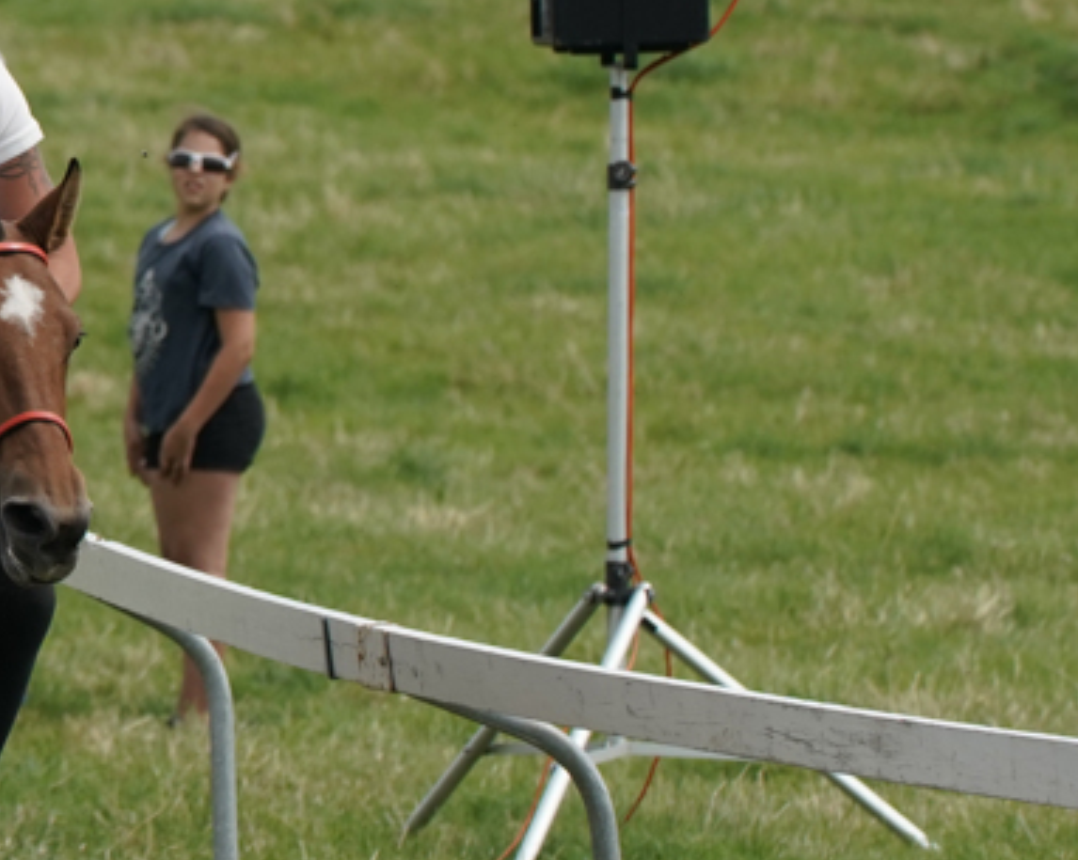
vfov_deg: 2.3
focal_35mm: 661
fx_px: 21073
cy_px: 166
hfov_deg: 2.9
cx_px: -418
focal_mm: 224
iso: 800
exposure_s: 1/2000
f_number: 8
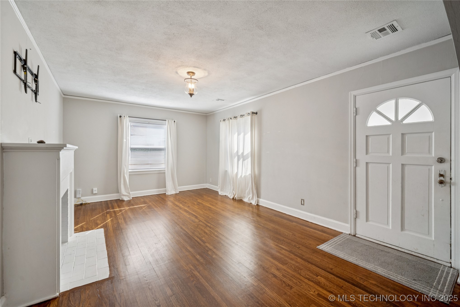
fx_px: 179
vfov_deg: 81.2
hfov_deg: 104.3
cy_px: 154
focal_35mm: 14
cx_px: 230
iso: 640
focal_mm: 14
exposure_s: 1/50
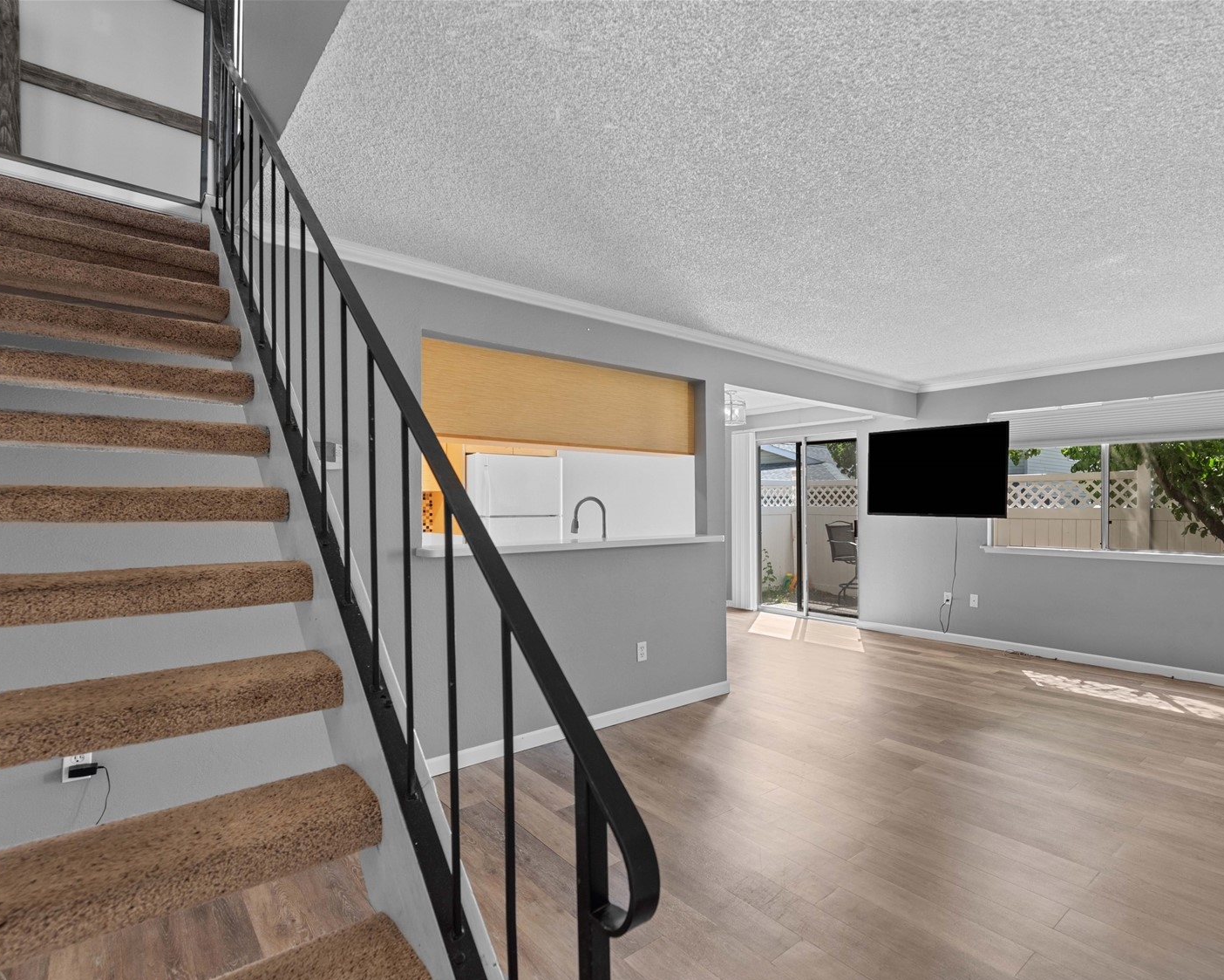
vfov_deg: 77.0
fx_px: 616
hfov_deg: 88.9
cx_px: 713
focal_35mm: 17
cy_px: 493
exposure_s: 1/6
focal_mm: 15
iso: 200
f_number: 7.1
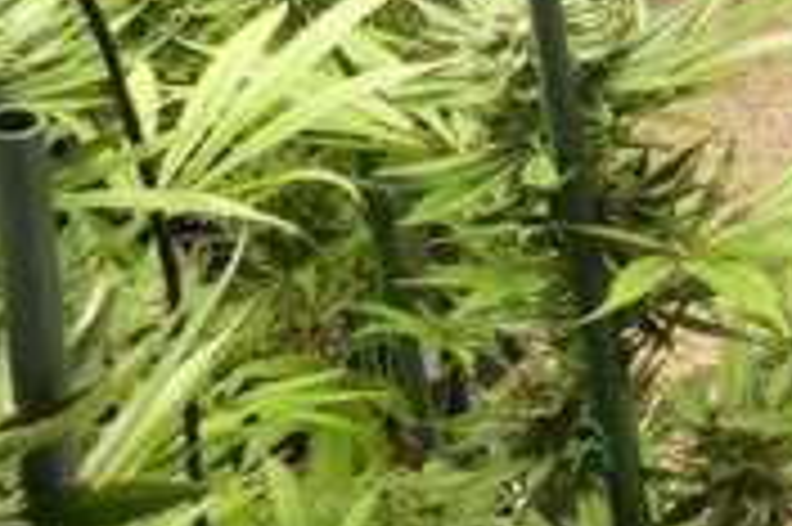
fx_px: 2242
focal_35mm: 102
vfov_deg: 12.9
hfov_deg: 18.6
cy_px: -162
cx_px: 1040
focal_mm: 4.5
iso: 160
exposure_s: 1/100
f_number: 4
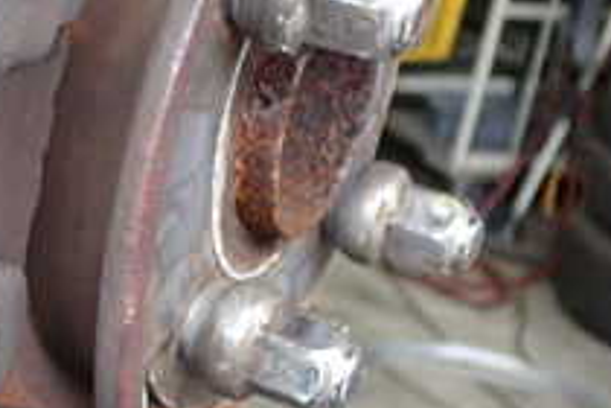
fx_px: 1510
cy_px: 93
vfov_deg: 15.3
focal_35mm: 89
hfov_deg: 20.4
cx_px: -241
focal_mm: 5.4
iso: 250
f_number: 2.3
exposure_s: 1/50
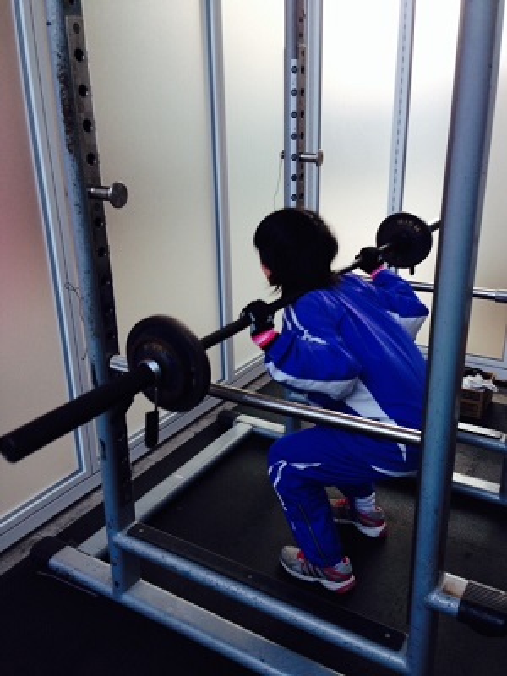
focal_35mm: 33
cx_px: 254
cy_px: 338
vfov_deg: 55.4
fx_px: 644
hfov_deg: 42.9
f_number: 2.4
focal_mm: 4.12
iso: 50
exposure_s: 1/20
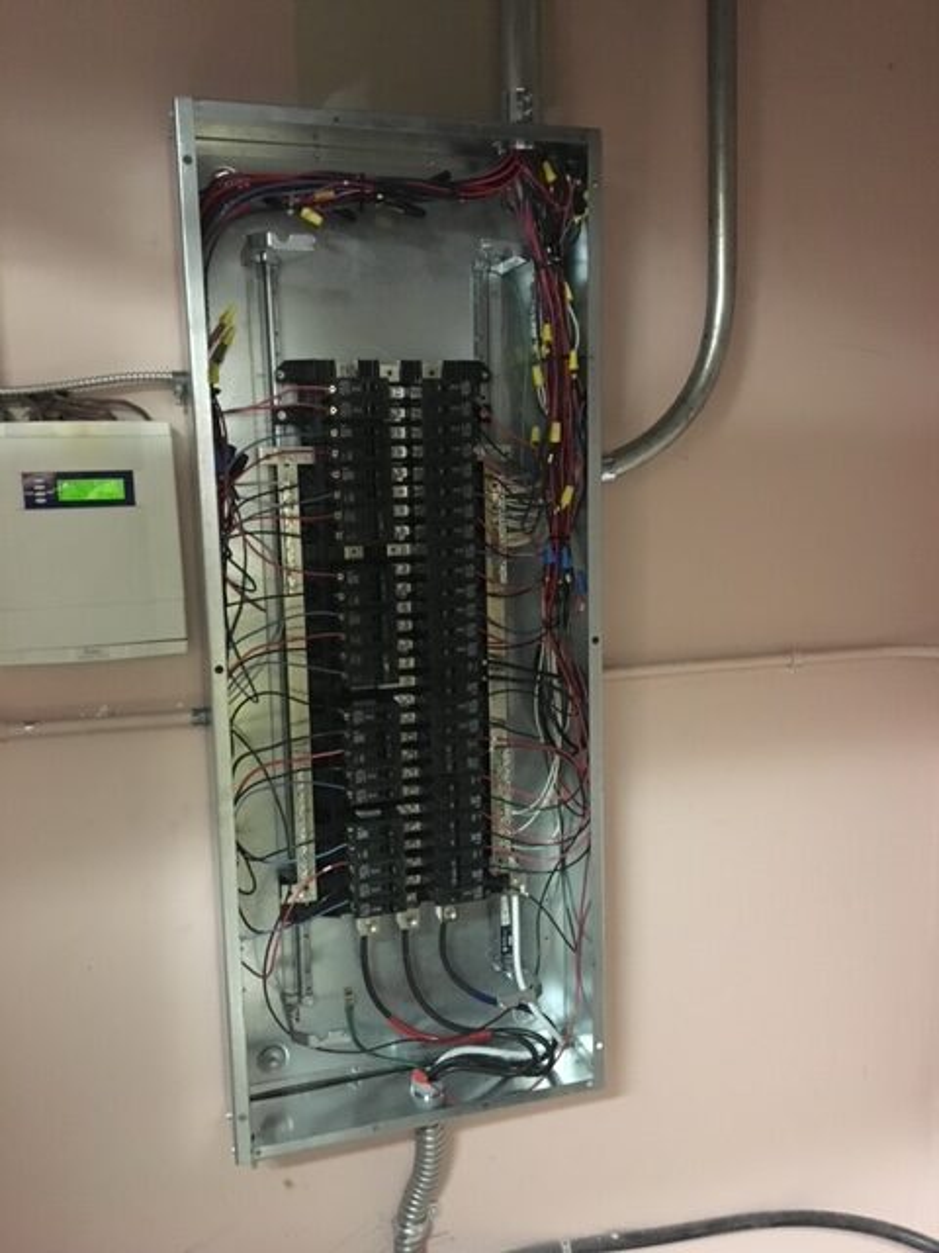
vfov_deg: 61.7
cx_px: 470
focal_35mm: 29
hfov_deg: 48.2
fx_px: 1049
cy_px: 626
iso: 500
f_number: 2.2
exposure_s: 1/15
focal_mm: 4.15
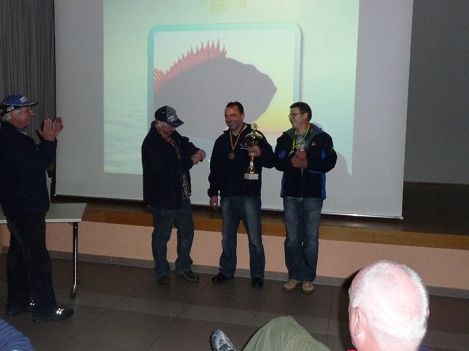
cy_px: 176
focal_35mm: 36
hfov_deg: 51.4
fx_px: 488
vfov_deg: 39.7
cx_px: 234
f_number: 3.7
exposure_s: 1/30
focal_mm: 6
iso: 500
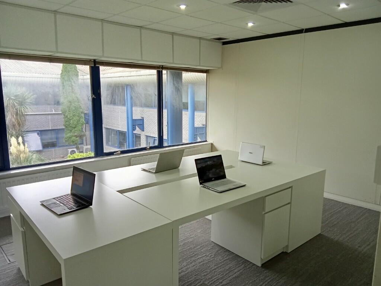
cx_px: 190
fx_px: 308
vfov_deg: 49.7
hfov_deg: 63.4
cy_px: 143
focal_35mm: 28
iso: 125
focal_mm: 2.78
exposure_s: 1/50
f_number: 2
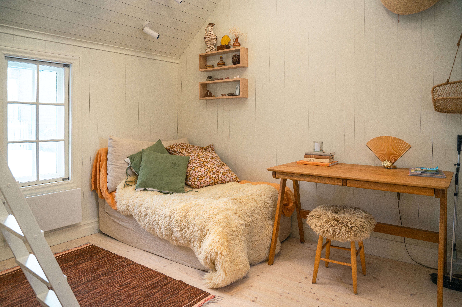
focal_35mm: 24
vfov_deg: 53.1
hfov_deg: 73.8
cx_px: 231
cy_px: 154
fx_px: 308
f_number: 2.8
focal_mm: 24
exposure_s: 1/125
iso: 250
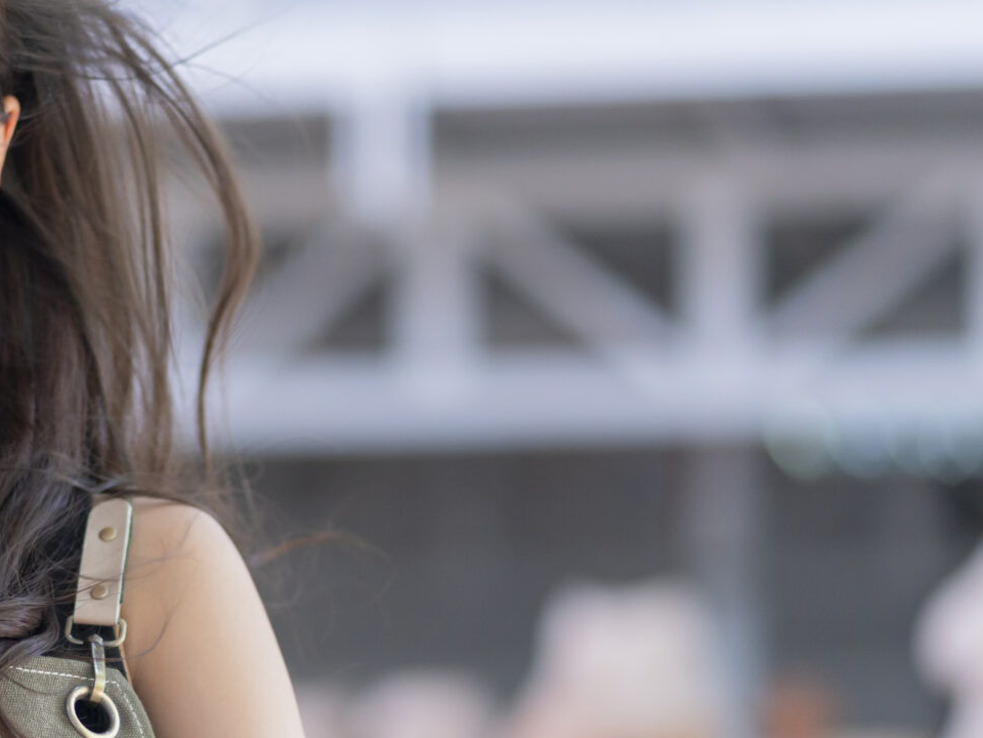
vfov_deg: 6.8
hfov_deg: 9.1
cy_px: 605
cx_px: 194
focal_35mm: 218
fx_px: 6191
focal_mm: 85
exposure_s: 1/250
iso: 800
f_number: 1.8
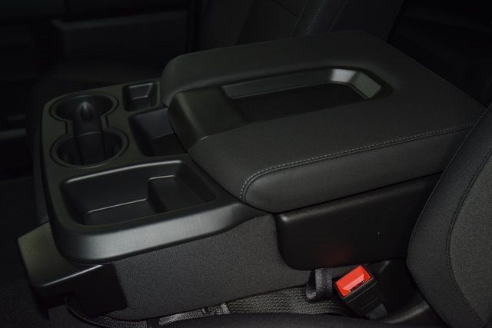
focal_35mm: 38
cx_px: 246
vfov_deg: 35.5
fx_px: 513
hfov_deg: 51.3
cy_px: 164
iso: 1100
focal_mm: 25
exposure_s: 1/125
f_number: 3.8
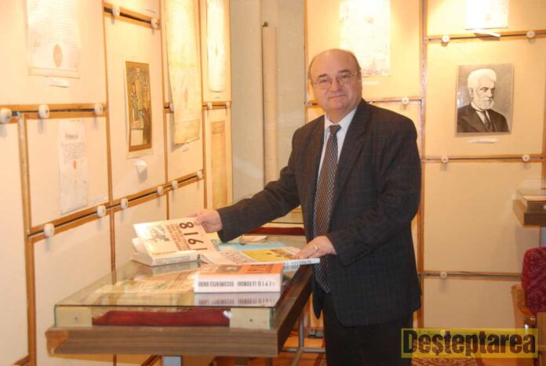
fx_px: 821
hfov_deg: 36.8
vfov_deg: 25.2
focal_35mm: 54
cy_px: 183
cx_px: 273
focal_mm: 36
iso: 800
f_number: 5
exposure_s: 1/60
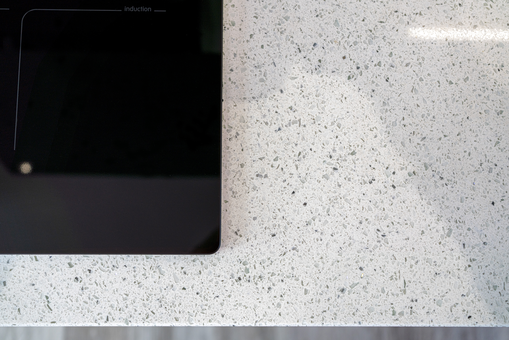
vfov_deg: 37.9
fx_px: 495
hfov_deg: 54.4
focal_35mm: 35
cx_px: 254
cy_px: 170
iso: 200
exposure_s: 1/125
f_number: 4.5
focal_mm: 35
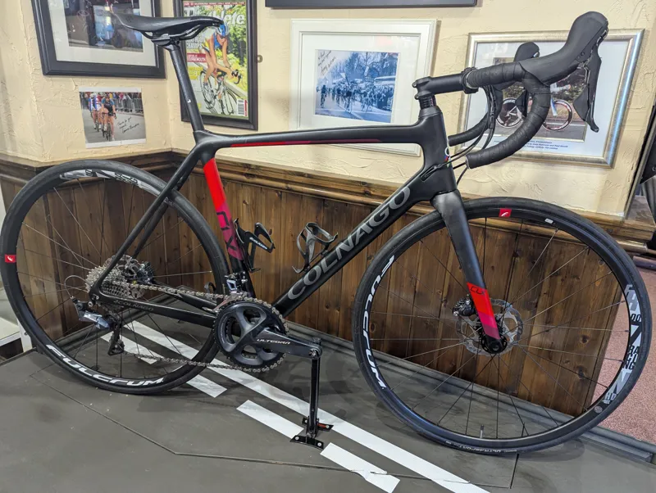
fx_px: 455
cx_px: 328
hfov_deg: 71.5
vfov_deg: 56.9
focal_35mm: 24
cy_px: 246
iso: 150
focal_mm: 6.81
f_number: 1.85
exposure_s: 1/25
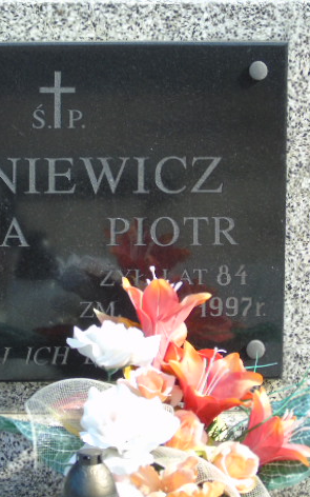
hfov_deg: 6.4
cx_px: 97
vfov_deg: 10.3
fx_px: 2758
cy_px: 246
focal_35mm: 204
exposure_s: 1/125
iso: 80
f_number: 4.7
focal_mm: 25
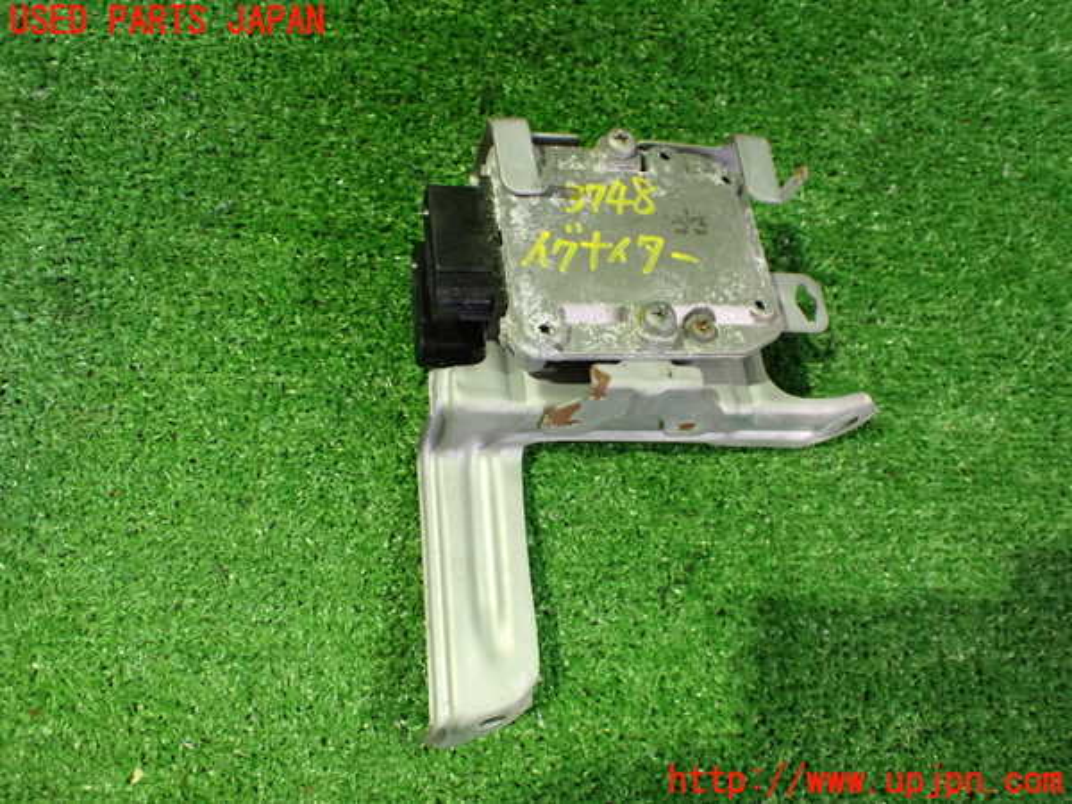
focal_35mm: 30
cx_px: 536
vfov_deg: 46.8
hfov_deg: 60.0
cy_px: 402
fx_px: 929
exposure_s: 1/30
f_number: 2.3
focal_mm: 5.4
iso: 1250
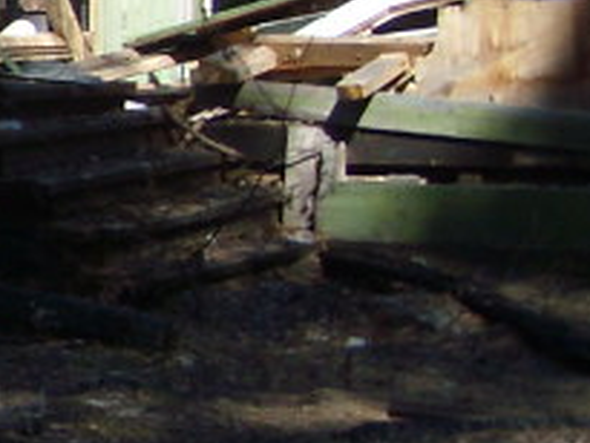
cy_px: 60
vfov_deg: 8.5
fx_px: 2984
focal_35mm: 175
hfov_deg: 9.9
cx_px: -817
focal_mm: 5.8
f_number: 7.1
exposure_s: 1/114
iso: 50
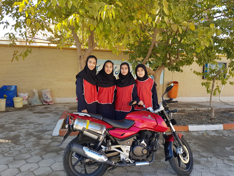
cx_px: 117
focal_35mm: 27
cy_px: 90
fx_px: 183
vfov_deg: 51.3
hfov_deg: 65.3
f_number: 1.7
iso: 40
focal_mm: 4.2
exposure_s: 1/309
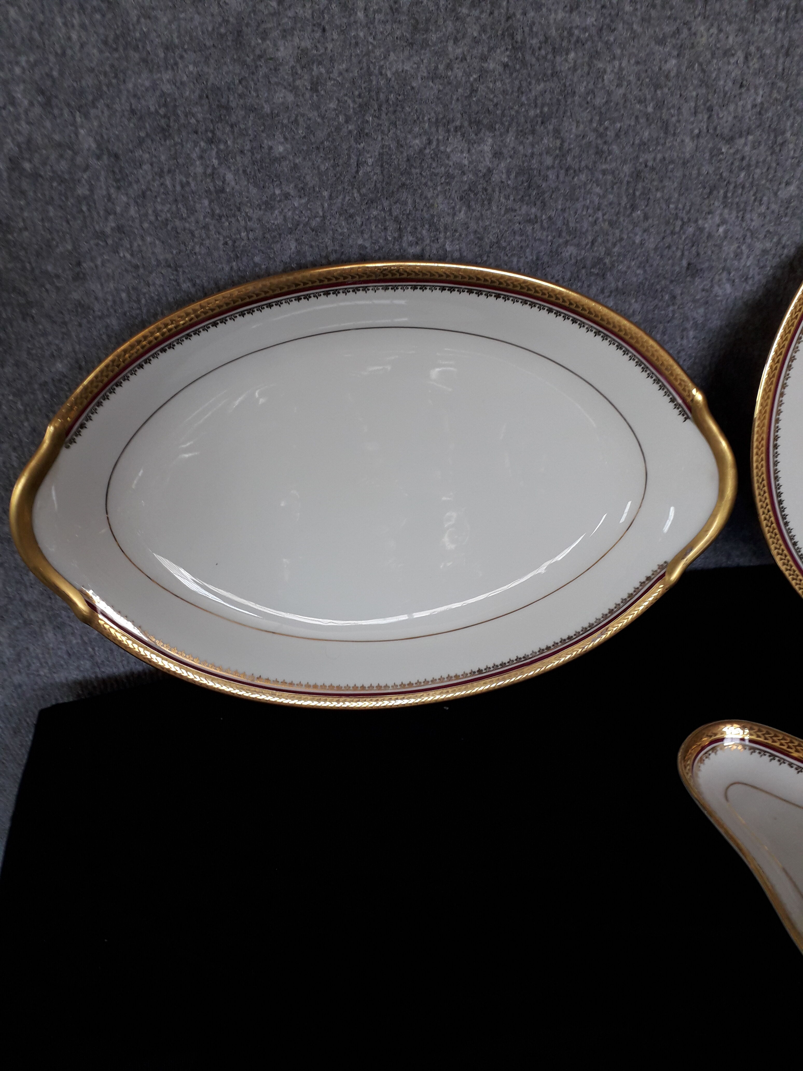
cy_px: 536
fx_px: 835
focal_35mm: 27
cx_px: 402
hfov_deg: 51.4
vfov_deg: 65.3
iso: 64
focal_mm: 3.6
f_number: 1.9
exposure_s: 1/50
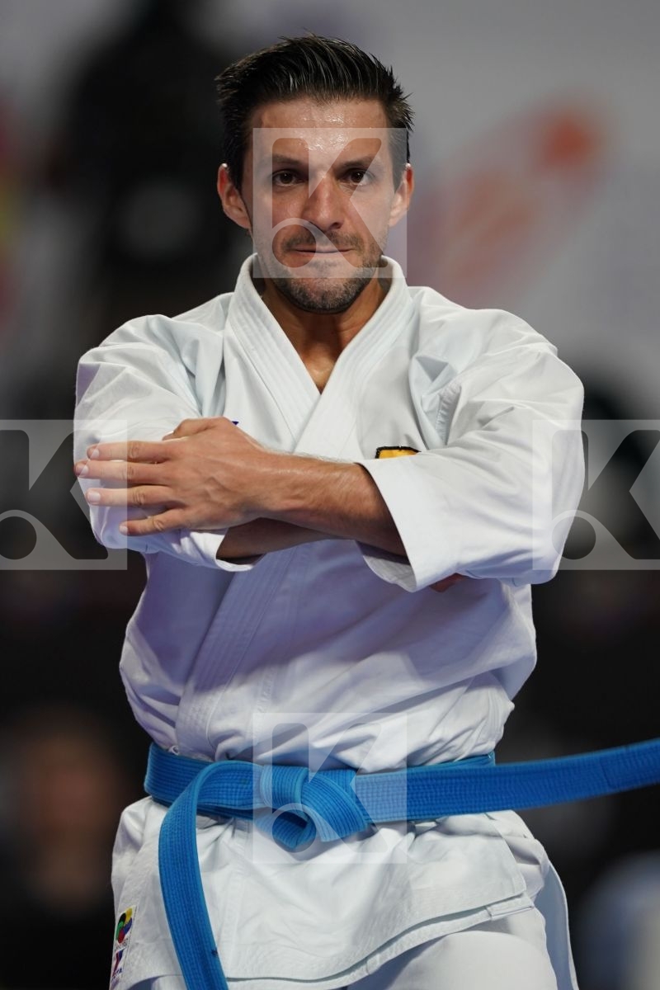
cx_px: 330
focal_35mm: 600
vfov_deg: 3.4
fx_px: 16499
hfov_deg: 2.3
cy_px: 495
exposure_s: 1/500
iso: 640
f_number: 2.8
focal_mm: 400
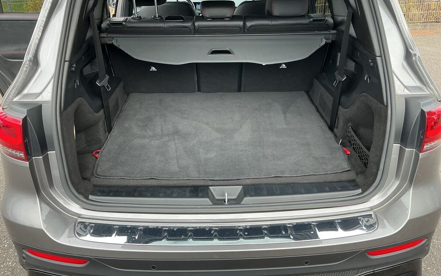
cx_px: 220
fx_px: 373
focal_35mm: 31
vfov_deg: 40.5
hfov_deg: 61.2
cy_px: 117
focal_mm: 3
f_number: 1.8
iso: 25
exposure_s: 1/154
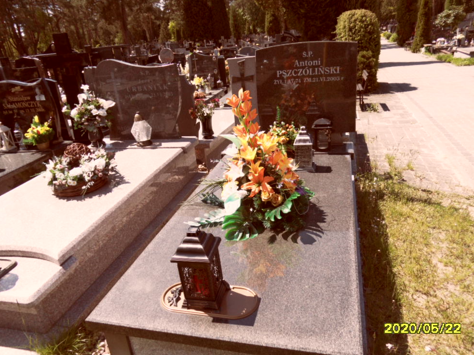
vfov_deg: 54.9
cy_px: 182
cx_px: 237
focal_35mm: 25
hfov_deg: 69.4
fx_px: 342
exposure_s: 1/500
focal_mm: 3.9
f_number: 3.2
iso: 80
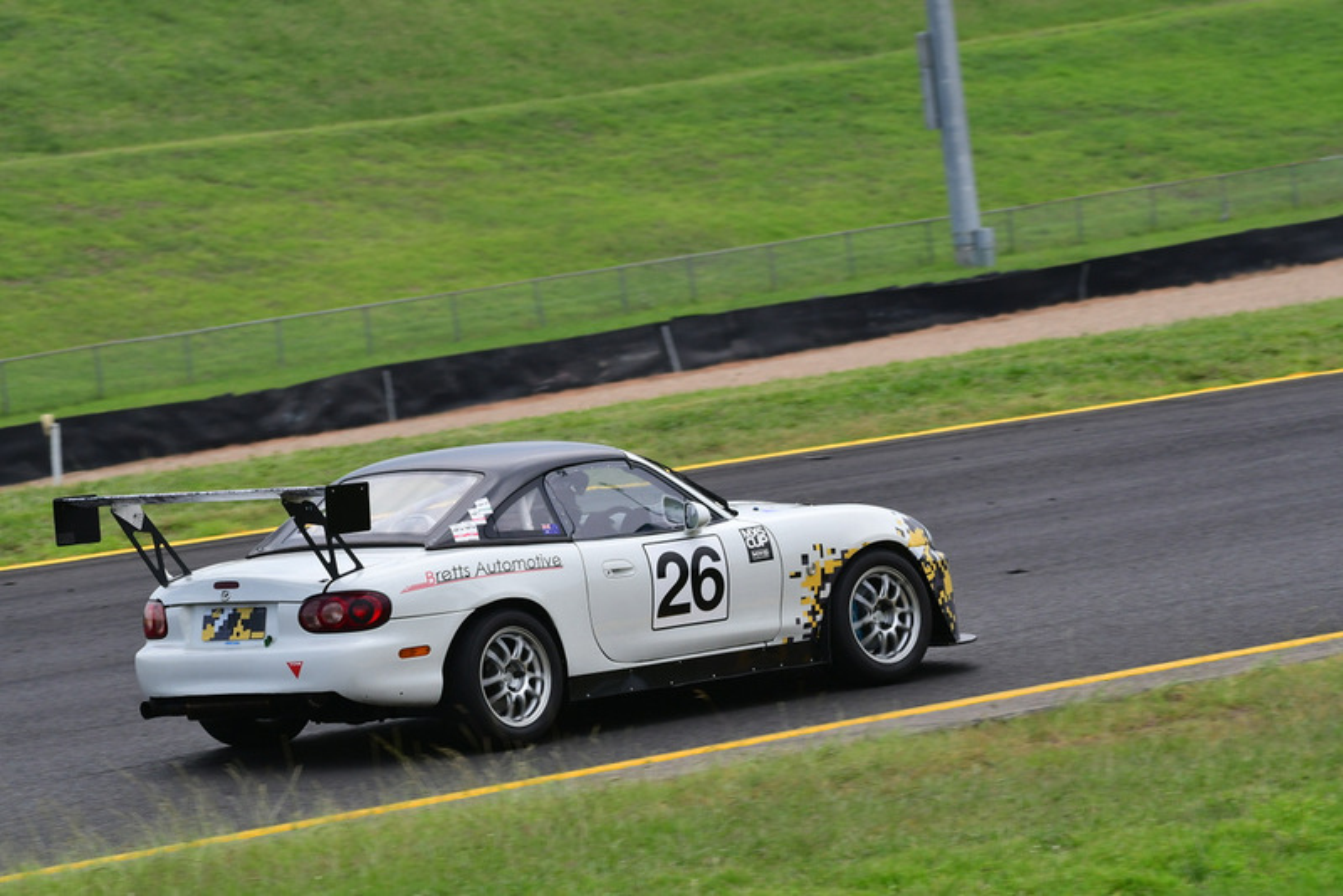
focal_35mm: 300
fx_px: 11195
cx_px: 672
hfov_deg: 6.9
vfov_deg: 4.6
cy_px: 448
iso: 640
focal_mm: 200
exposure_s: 1/640
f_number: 11
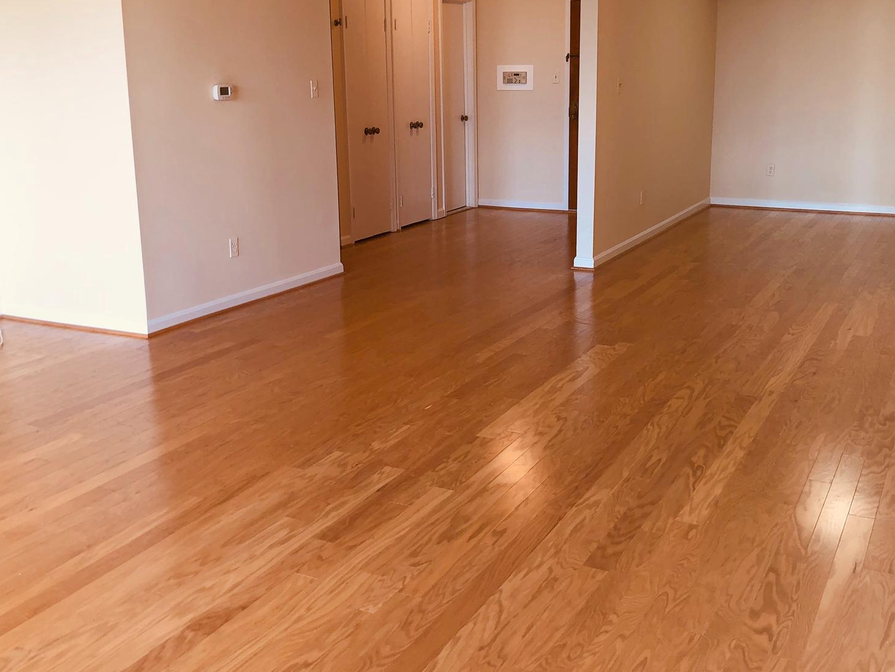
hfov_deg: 47.8
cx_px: 474
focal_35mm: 39
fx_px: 1009
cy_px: 291
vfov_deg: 36.8
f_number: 1.8
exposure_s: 1/19
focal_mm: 3.99
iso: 20
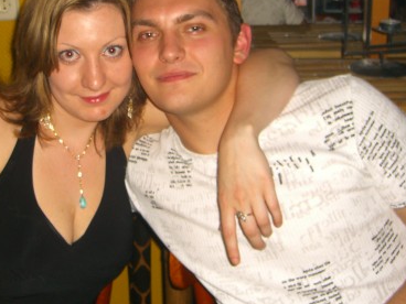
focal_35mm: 62
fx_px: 727
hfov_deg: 30.9
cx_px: 128
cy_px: 77
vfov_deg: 23.4
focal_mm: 7.9
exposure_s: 1/60
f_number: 2.8
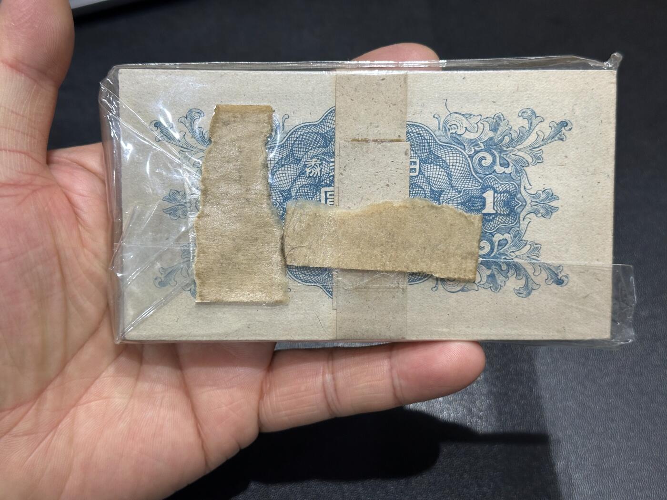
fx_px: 925
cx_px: 334
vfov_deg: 30.3
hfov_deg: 39.7
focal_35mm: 48
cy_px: 250
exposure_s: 1/50
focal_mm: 6.86
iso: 100
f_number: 1.78
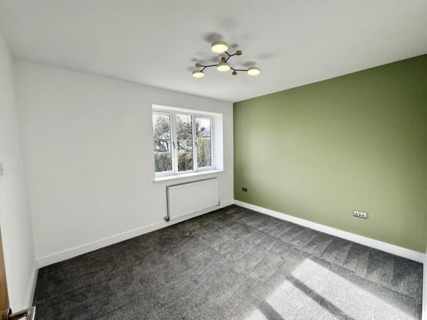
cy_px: 160
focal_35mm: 14
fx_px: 173
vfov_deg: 85.7
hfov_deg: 102.1
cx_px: 214
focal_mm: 2.22
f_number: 2.2
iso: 50
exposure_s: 1/239
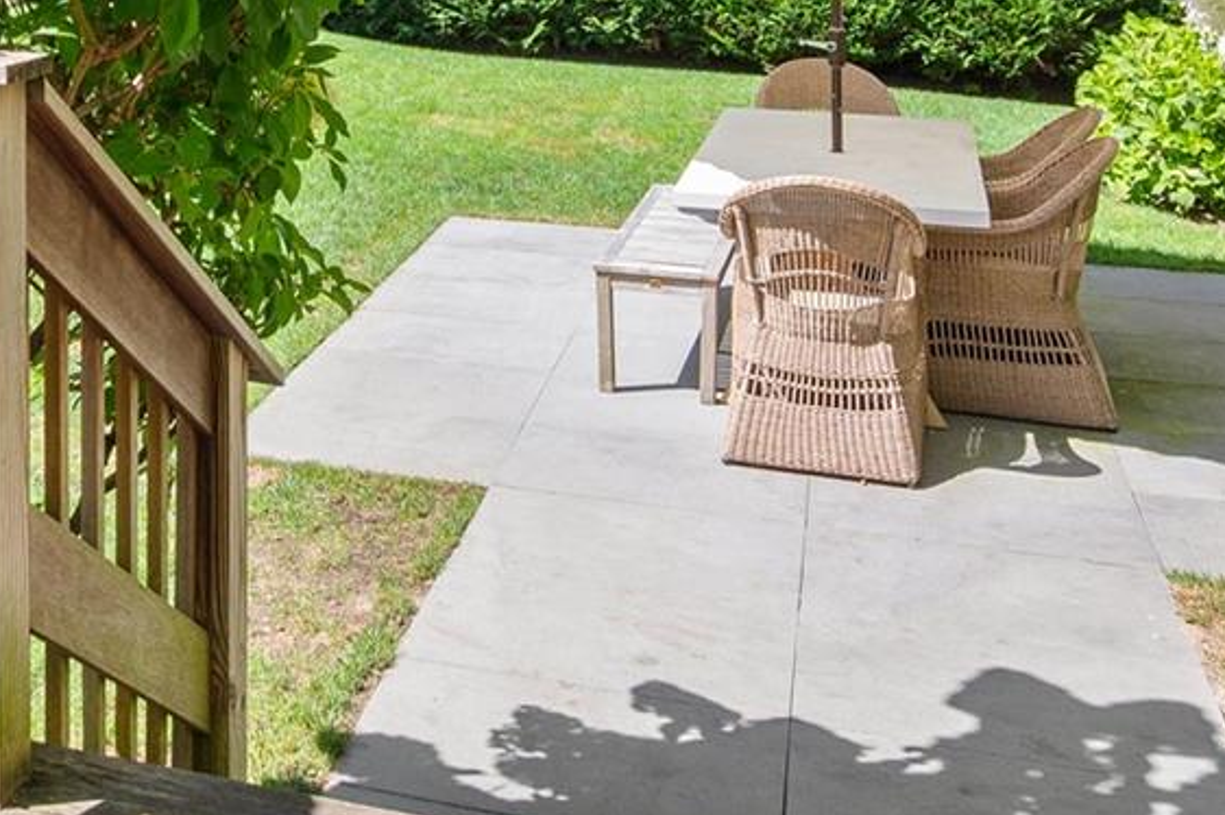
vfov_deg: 23.5
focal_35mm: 51
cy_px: -227
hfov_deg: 36.8
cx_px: 155
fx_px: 1734
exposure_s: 1/160
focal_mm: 14
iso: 500
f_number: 9
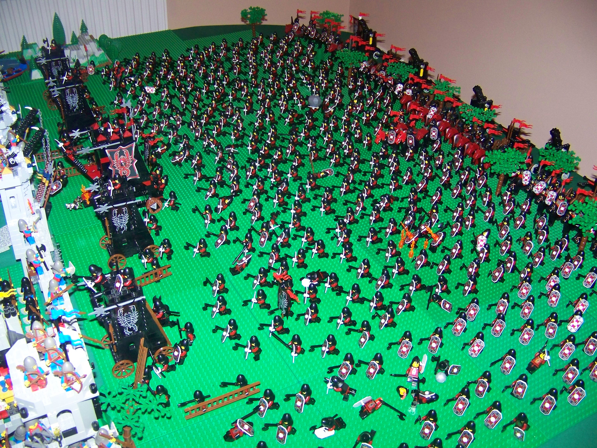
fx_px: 621
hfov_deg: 51.4
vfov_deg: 39.7
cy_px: 224
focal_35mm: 36
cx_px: 298
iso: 200
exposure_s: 1/30
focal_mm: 5.85
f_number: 2.8
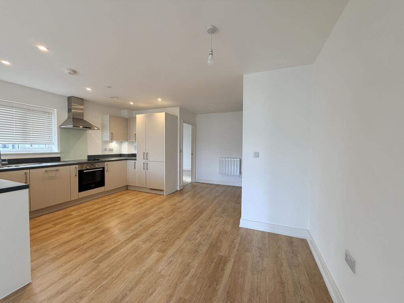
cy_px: 152
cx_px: 202
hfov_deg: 102.1
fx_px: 163
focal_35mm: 14
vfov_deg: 85.7
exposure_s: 1/100
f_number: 2.2
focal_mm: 2.22
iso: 250
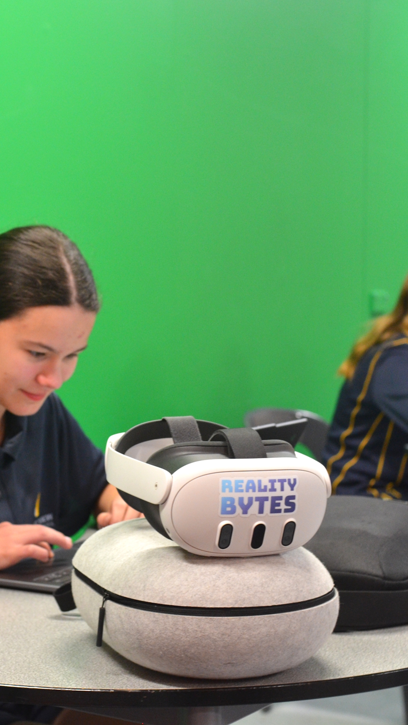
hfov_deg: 16.6
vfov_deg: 29.3
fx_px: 1384
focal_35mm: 72
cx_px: 77
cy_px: 364
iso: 1000
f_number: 3.5
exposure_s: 1/50
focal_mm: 30
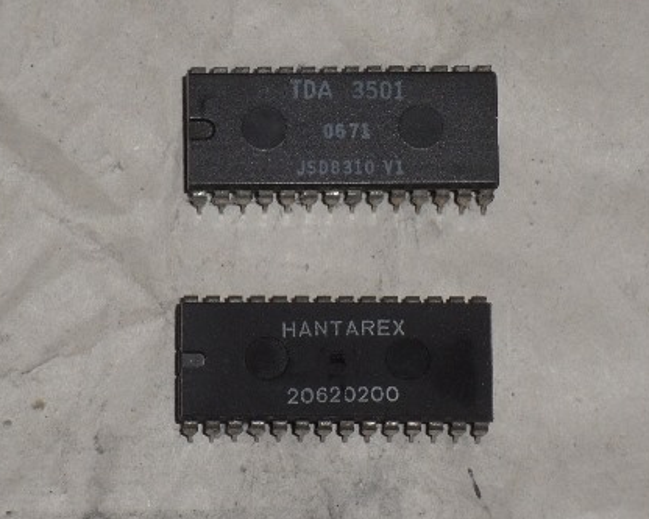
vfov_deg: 10.5
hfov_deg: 13.1
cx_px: 345
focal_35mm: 147
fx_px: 2824
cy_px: 260
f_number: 16.4
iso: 100
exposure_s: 1/60
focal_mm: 25
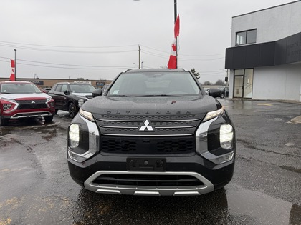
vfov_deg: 56.8
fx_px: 209
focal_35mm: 24
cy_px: 112
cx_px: 150
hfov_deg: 71.6
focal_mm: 6.76
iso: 64
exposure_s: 1/100
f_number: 1.78
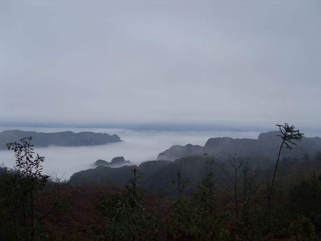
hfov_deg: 50.1
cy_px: 120
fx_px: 343
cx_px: 160
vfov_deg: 38.7
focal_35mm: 37
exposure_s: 1/180
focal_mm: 6.3
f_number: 7
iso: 80
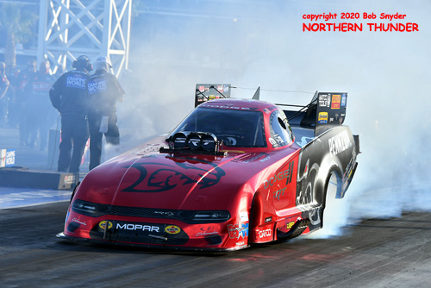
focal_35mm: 195
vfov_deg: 7.1
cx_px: 216
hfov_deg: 10.5
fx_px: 2336
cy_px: 144
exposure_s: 1/800
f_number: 5.6
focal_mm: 130
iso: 250
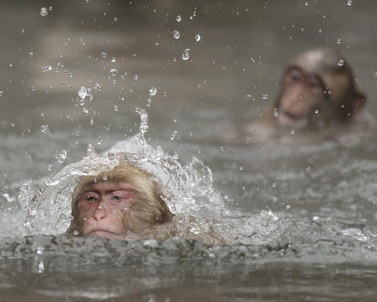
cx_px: 177
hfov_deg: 3.8
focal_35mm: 508
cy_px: 151
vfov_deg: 3.0
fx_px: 5668
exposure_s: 1/1600
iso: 1400
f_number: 4
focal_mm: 300
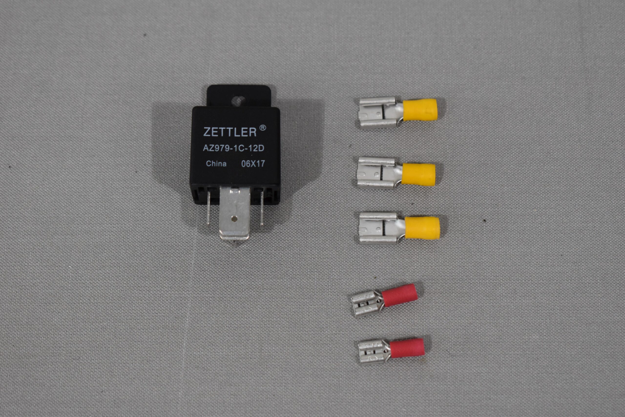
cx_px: 312
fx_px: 1432
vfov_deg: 16.6
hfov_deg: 24.6
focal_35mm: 82
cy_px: 208
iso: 800
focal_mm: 55
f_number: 5.6
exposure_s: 1/200
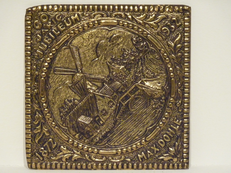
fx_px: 1054
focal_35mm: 158
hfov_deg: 12.5
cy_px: 86
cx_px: 116
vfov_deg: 9.4
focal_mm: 25.9
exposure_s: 1/100
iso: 800
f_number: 4.5
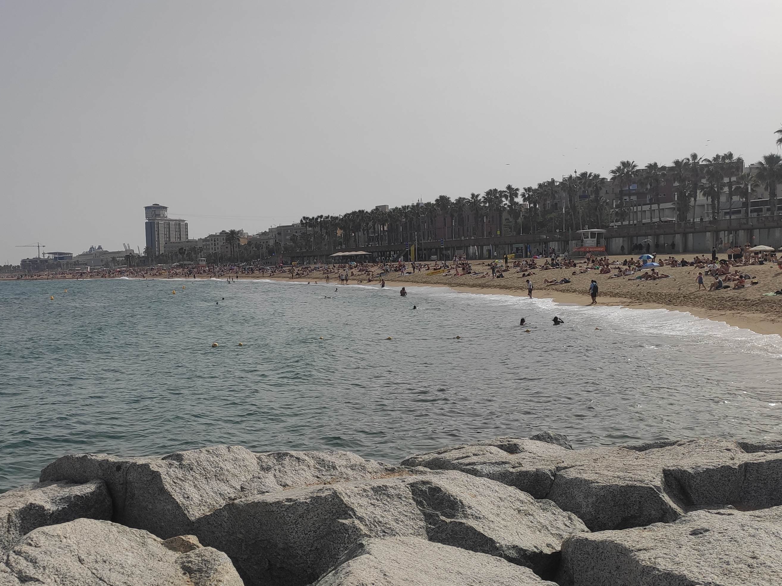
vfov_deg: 37.7
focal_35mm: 38
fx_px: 858
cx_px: 309
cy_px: 324
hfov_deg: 48.7
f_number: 1.79
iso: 112
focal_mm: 4.74
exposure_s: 1/3580
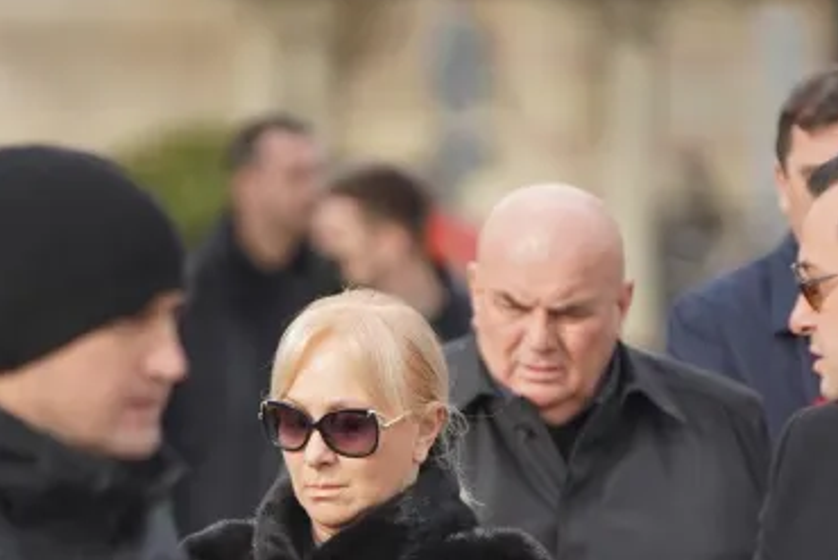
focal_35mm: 616
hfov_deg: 3.3
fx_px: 14344
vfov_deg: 2.2
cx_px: 349
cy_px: 554
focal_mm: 200
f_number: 2.8
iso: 1000
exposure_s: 1/2500
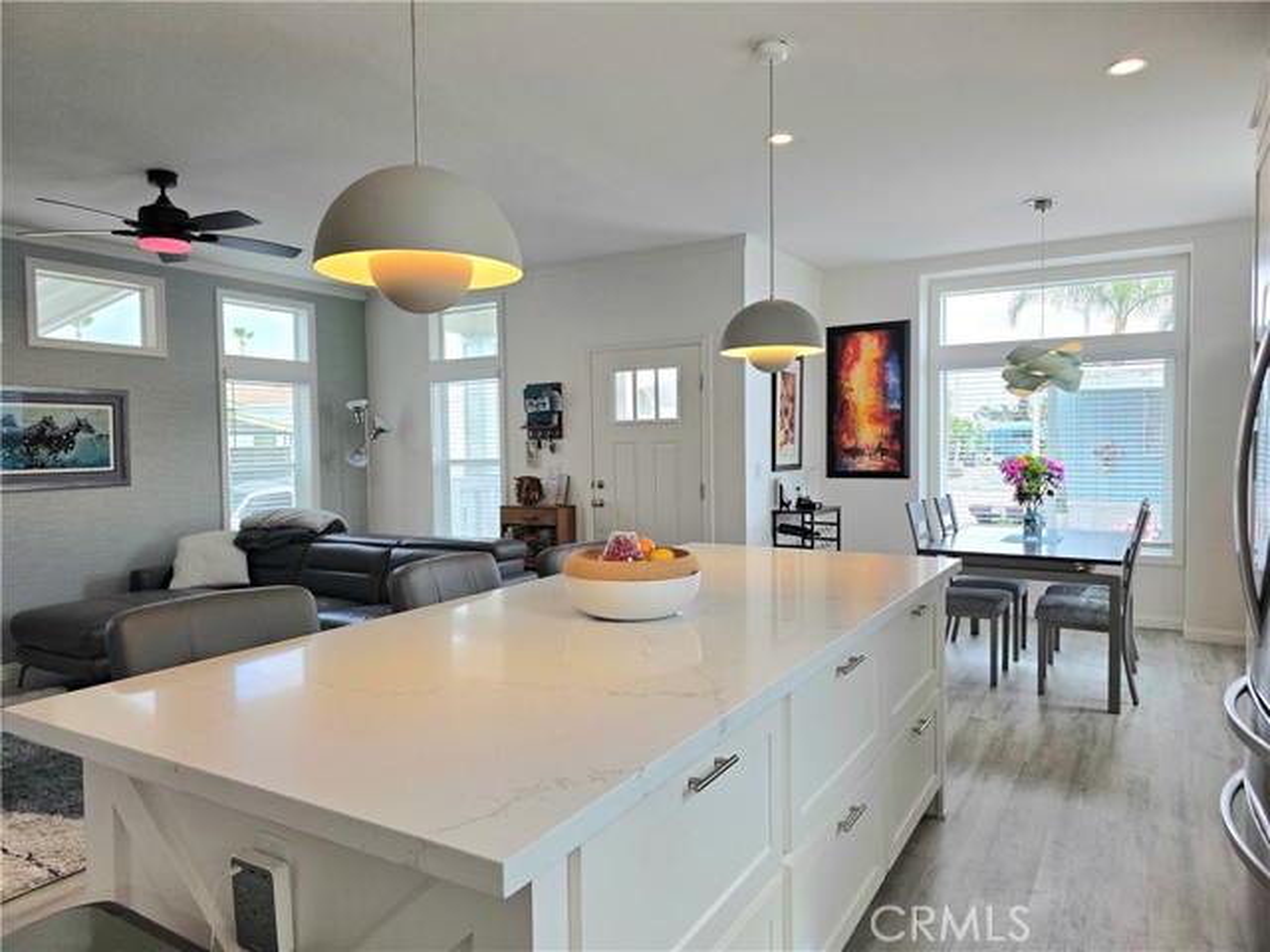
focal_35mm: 23
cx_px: 635
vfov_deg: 58.9
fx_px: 844
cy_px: 476
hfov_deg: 73.9
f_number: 1.7
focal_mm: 6.3
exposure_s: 1/1429
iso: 80
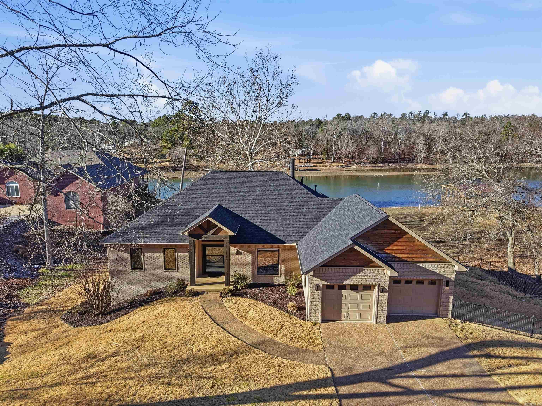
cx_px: 271
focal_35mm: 24
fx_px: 376
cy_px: 203
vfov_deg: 56.8
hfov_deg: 71.6
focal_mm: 8.7
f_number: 1.8
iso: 190
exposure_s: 1/3200
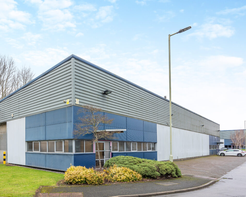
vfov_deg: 65.5
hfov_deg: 75.5
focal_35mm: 21
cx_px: 85
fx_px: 153
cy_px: 95
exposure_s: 1/15
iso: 100
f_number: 8
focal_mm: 16
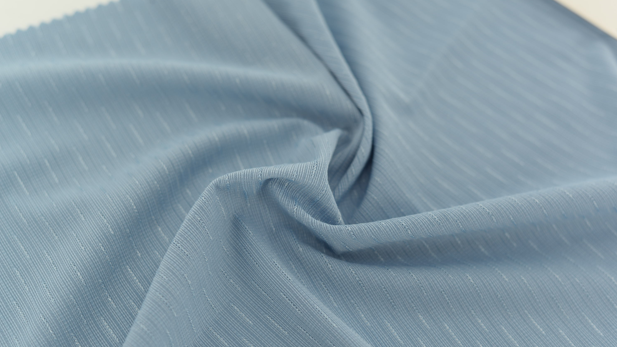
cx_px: 311
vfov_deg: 22.6
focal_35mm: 53
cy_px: 201
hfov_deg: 39.2
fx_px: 867
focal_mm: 50
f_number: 3.5
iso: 100
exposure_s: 1/125
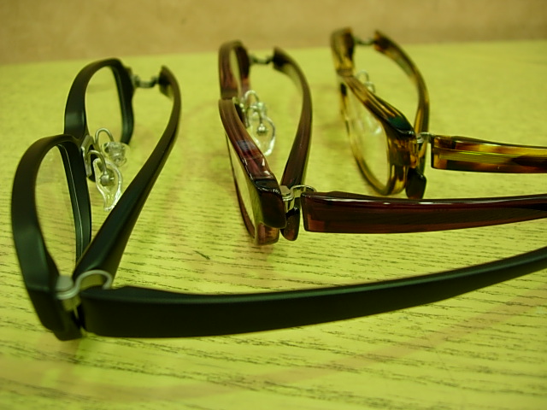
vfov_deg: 37.7
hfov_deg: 49.0
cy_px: 205
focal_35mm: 38
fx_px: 600
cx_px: 274
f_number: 2.8
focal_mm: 7.8
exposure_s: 1/32
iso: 86
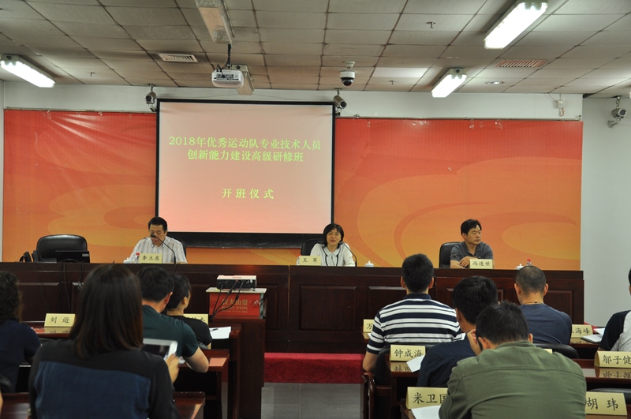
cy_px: 210
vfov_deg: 28.0
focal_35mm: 48
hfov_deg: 41.2
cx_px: 316
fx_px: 840
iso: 400
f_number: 4.2
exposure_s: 1/20
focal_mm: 32
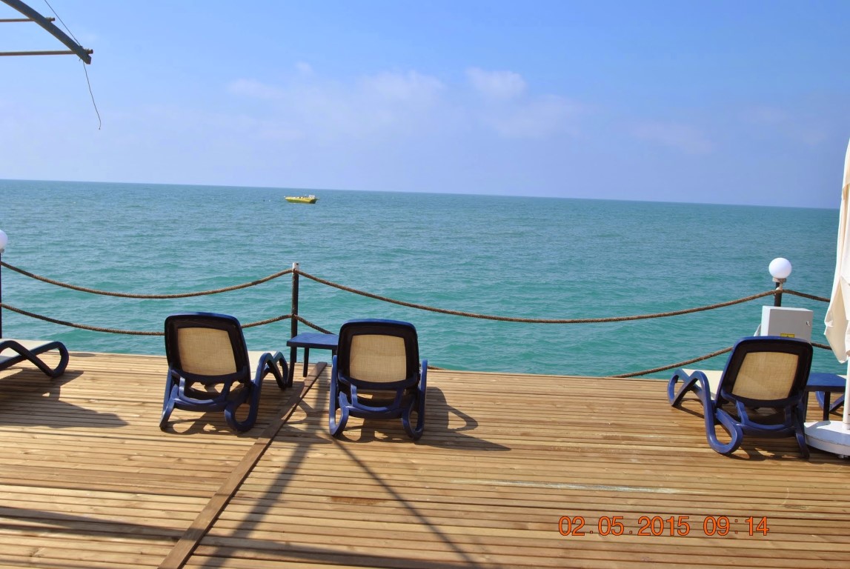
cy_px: 284
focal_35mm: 36
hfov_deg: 53.1
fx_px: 851
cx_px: 425
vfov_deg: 37.0
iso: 100
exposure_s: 1/250
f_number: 8
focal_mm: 24
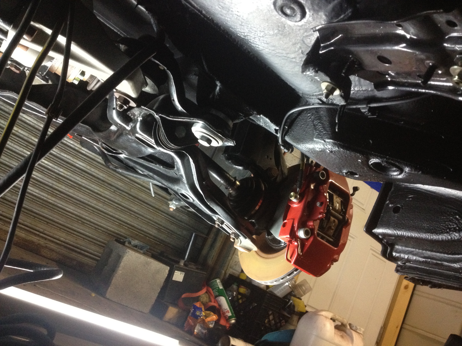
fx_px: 467
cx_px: 231
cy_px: 173
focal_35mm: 35
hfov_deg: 52.6
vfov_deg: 40.7
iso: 320
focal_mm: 4.28
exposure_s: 1/20
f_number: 2.4
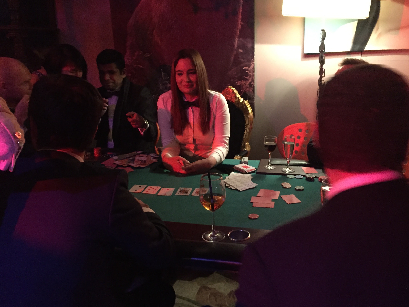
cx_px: 221
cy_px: 154
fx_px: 378
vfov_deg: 44.2
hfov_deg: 56.7
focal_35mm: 32
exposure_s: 1/17
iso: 800
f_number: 2.2
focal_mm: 4.15
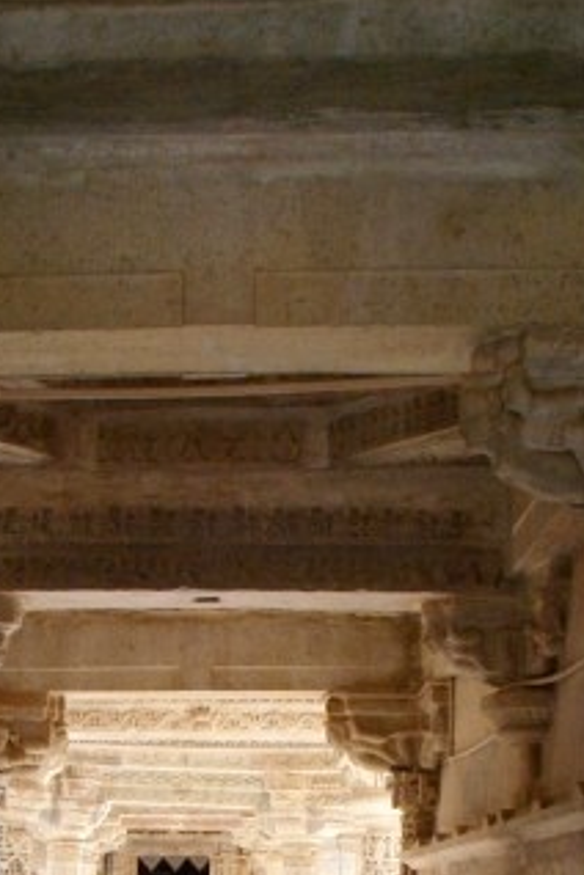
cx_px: 56
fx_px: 1655
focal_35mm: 68
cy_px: 1029
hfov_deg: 19.6
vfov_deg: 26.6
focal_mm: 18
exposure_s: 1/180
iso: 1600
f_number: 6.7
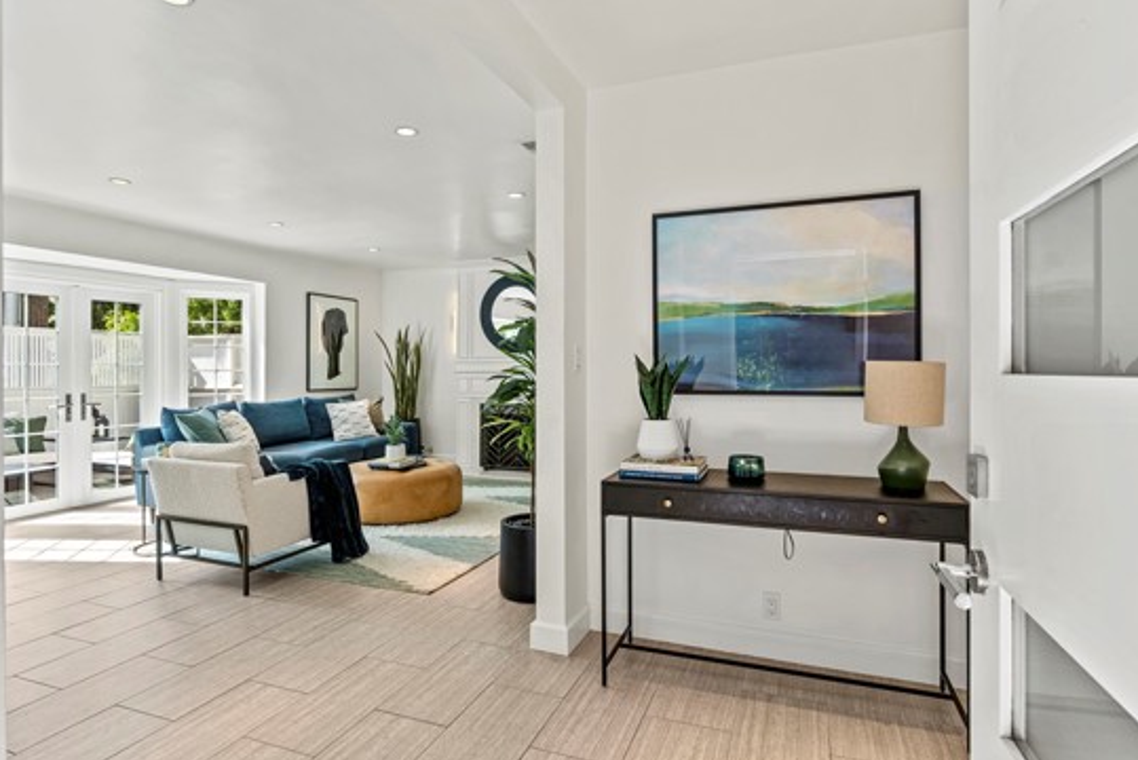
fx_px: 601
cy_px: 381
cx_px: 568
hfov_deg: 86.9
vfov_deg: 64.6
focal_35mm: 19
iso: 100
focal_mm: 16
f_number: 7.1
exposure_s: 1/5
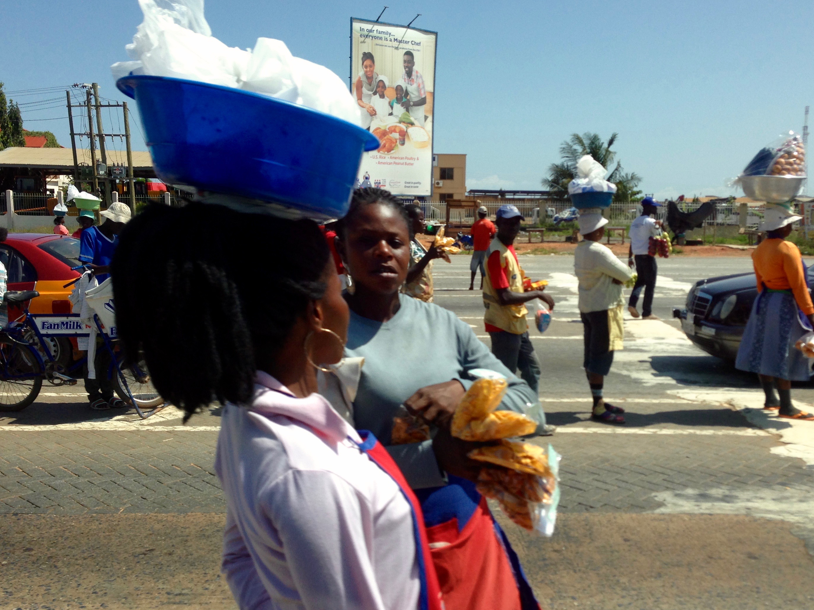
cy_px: 308
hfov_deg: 47.9
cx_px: 412
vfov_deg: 36.8
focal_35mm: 39
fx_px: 917
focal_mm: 4.12
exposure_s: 1/1232
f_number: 2.4
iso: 50
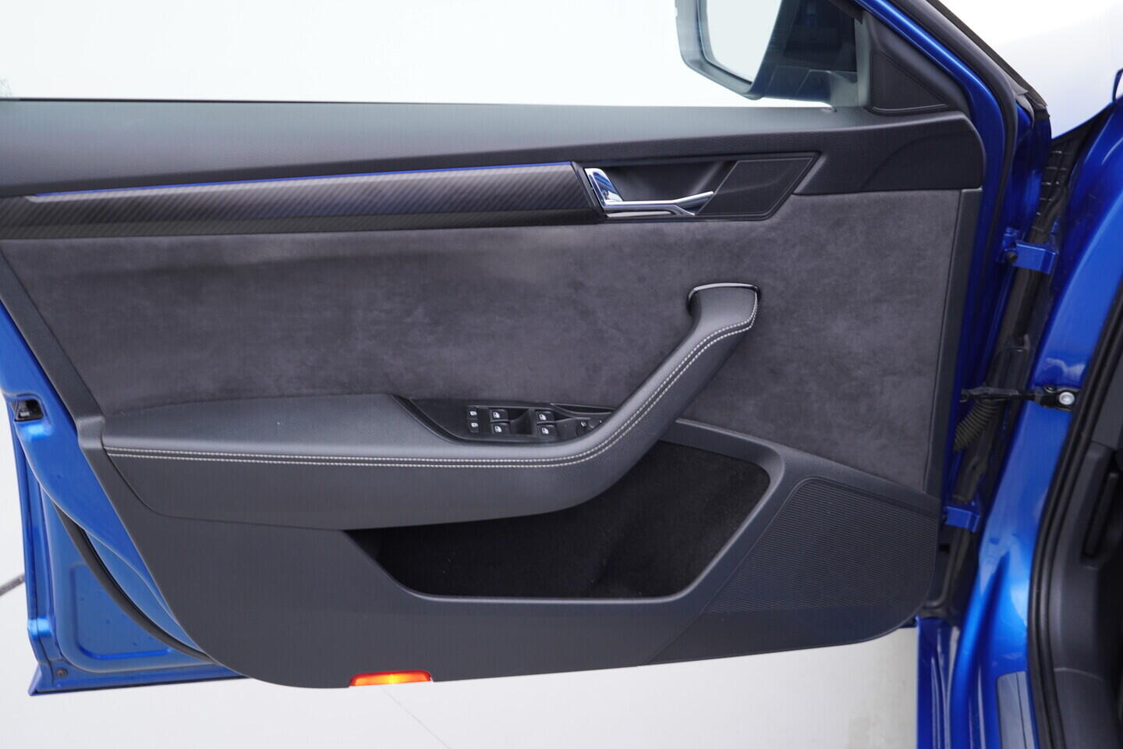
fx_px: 1123
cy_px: 374
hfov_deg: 53.1
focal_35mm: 36
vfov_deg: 36.9
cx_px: 562
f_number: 2.8
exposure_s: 1/40
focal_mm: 24
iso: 125
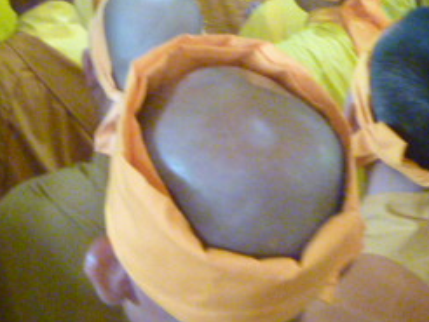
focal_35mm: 91
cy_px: 19
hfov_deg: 21.5
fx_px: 1129
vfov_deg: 16.0
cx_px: 162
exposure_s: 1/13
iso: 800
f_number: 3.5
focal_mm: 6.3
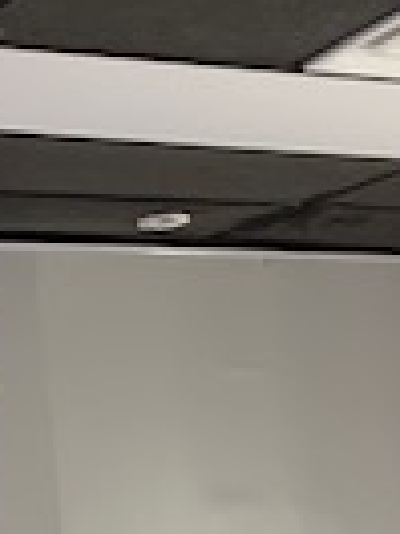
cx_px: 586
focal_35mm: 126
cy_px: 805
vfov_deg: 14.6
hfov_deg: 11.3
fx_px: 1941
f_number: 1.8
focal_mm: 4.25
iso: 32
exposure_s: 1/21
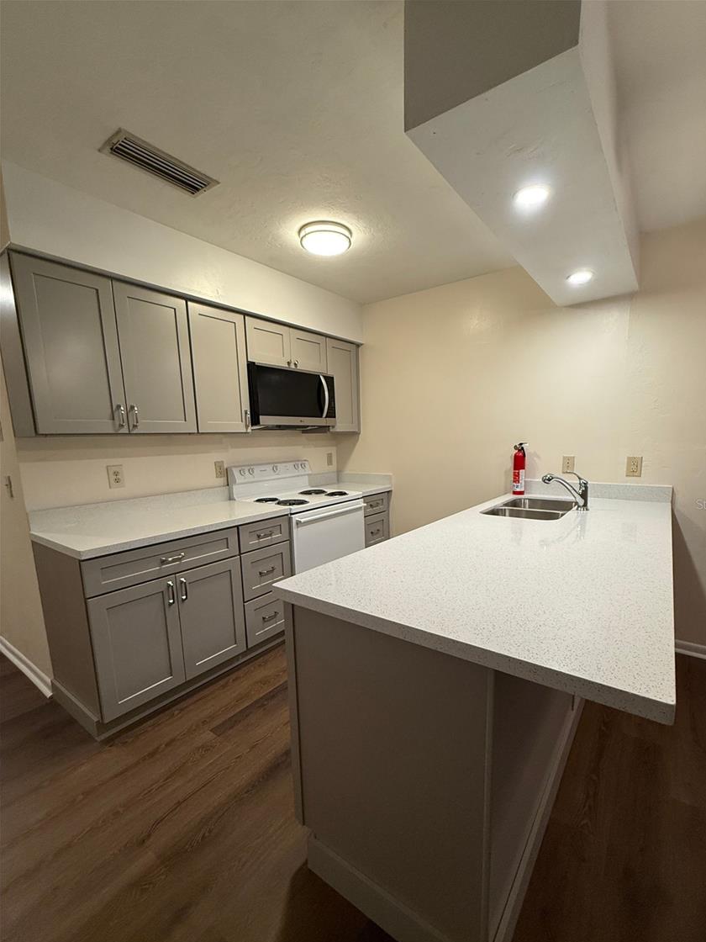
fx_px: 408
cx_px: 377
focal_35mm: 15
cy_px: 504
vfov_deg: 98.0
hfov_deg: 81.6
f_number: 2.2
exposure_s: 1/120
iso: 250
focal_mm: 2.22
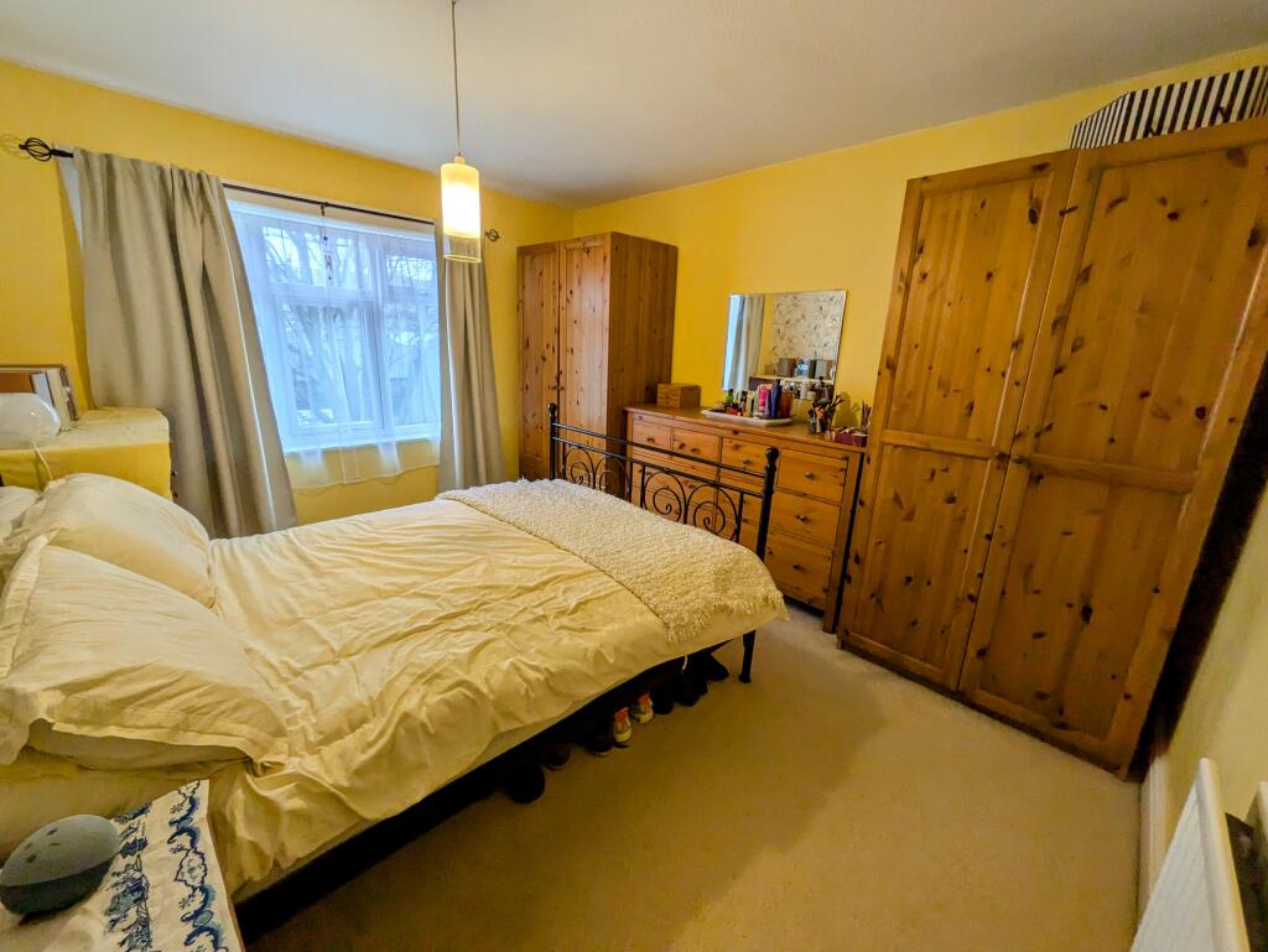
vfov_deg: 85.7
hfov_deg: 102.0
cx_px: 634
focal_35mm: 14
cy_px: 476
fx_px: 513
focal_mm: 1.83
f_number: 2.2
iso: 178
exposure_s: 1/100
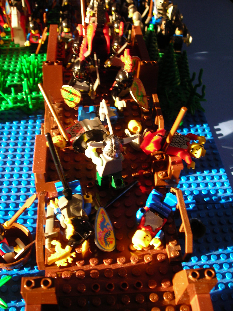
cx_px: 116
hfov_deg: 37.7
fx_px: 341
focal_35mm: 38
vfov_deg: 49.0
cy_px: 156
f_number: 3.2
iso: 50
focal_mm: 6.3
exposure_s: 1/15.1
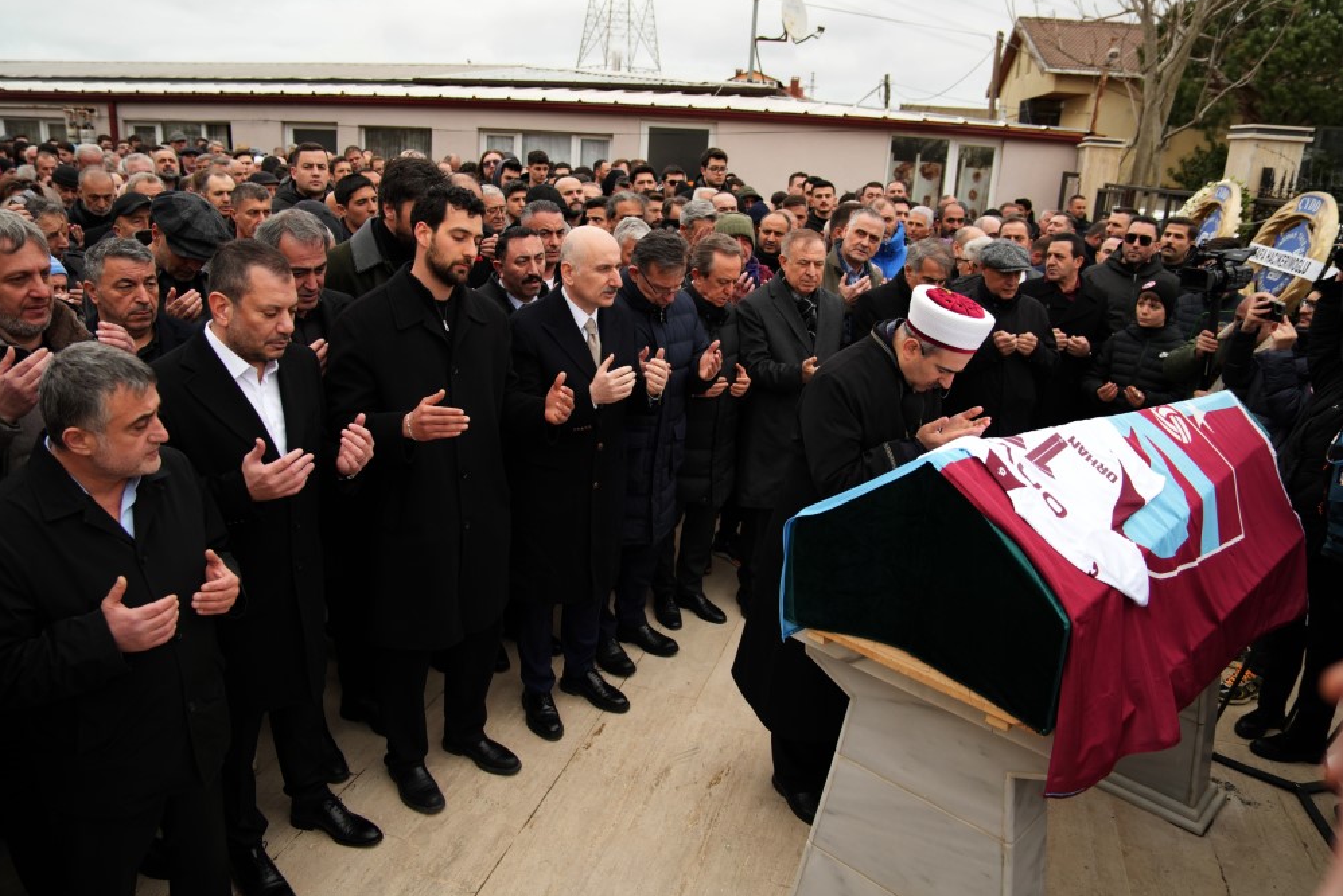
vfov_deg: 51.3
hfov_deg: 71.5
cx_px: 655
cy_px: 441
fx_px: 933
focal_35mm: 25
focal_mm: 24
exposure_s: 1/800
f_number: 3.5
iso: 640
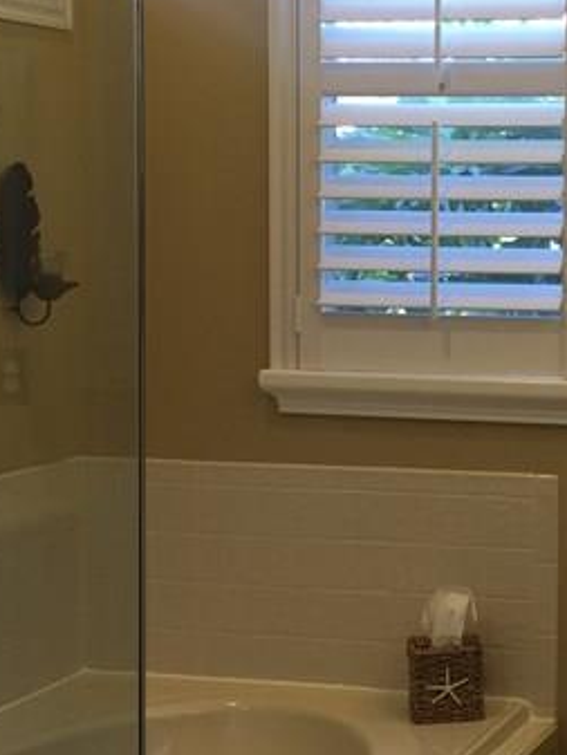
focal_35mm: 88
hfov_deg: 16.3
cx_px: 612
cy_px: 370
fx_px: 1921
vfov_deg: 22.2
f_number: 2.2
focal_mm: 4.15
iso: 32
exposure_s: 1/40
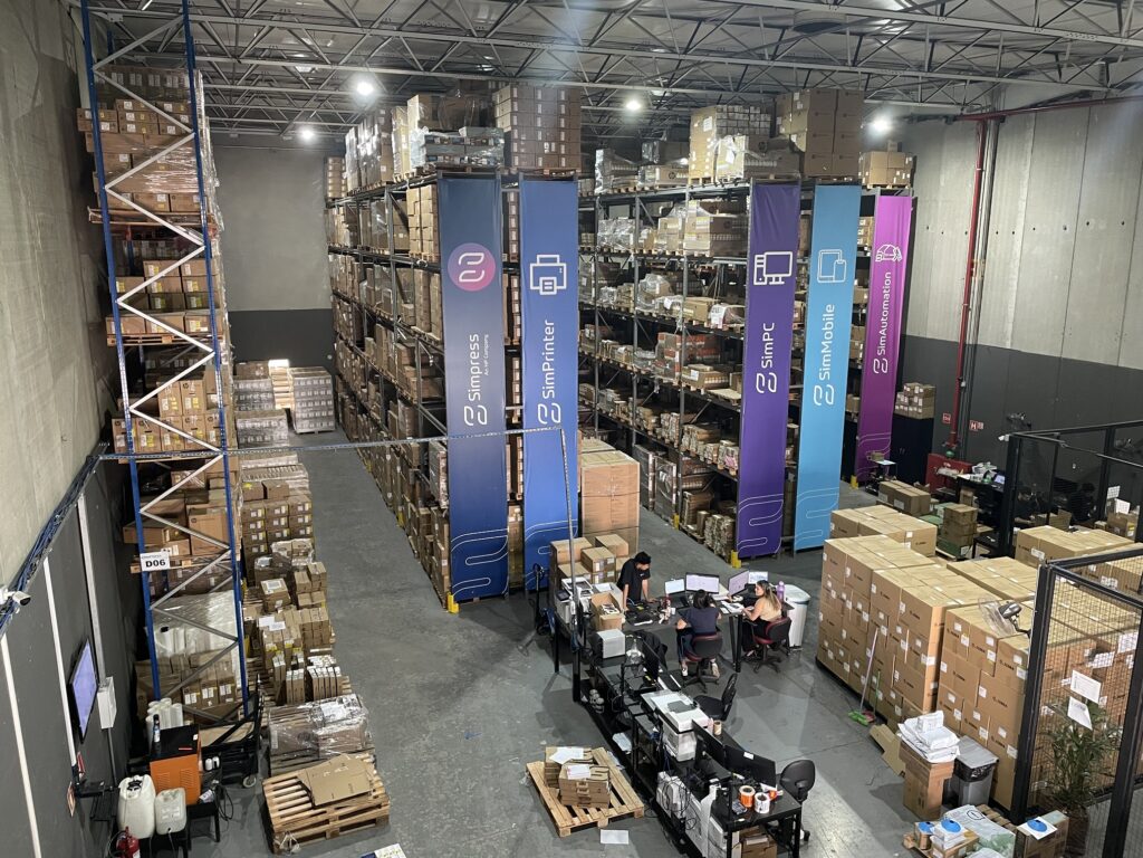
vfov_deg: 53.1
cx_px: 572
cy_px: 429
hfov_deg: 67.3
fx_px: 859
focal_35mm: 26
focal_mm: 4.2
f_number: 1.6
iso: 400
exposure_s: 1/60
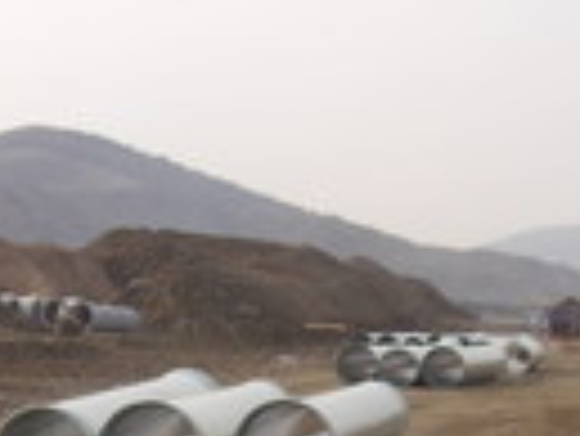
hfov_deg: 9.8
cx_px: 121
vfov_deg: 7.3
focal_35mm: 202
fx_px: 3388
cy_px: 602
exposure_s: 1/400
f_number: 3.8
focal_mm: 13.7
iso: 64
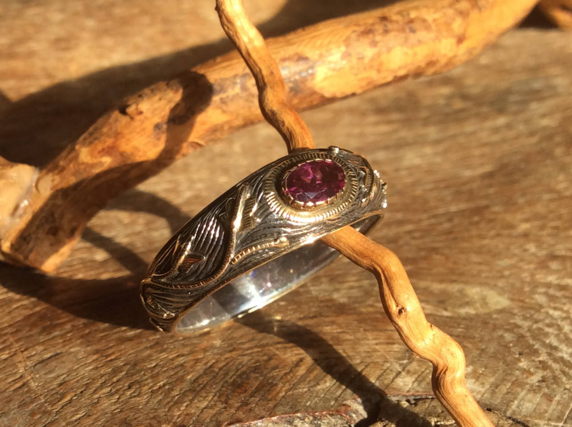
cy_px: 214
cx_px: 286
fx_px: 528
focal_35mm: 32
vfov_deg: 44.1
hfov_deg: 56.9
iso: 32
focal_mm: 3.3
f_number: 2.4
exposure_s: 1/506
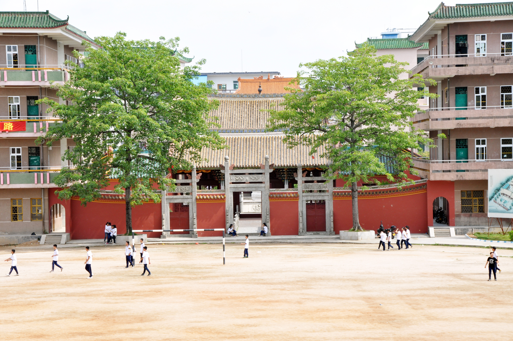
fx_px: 1494
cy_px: 170
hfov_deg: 19.5
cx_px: 256
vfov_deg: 13.0
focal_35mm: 105
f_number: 11
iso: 200
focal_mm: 70
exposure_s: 1/125
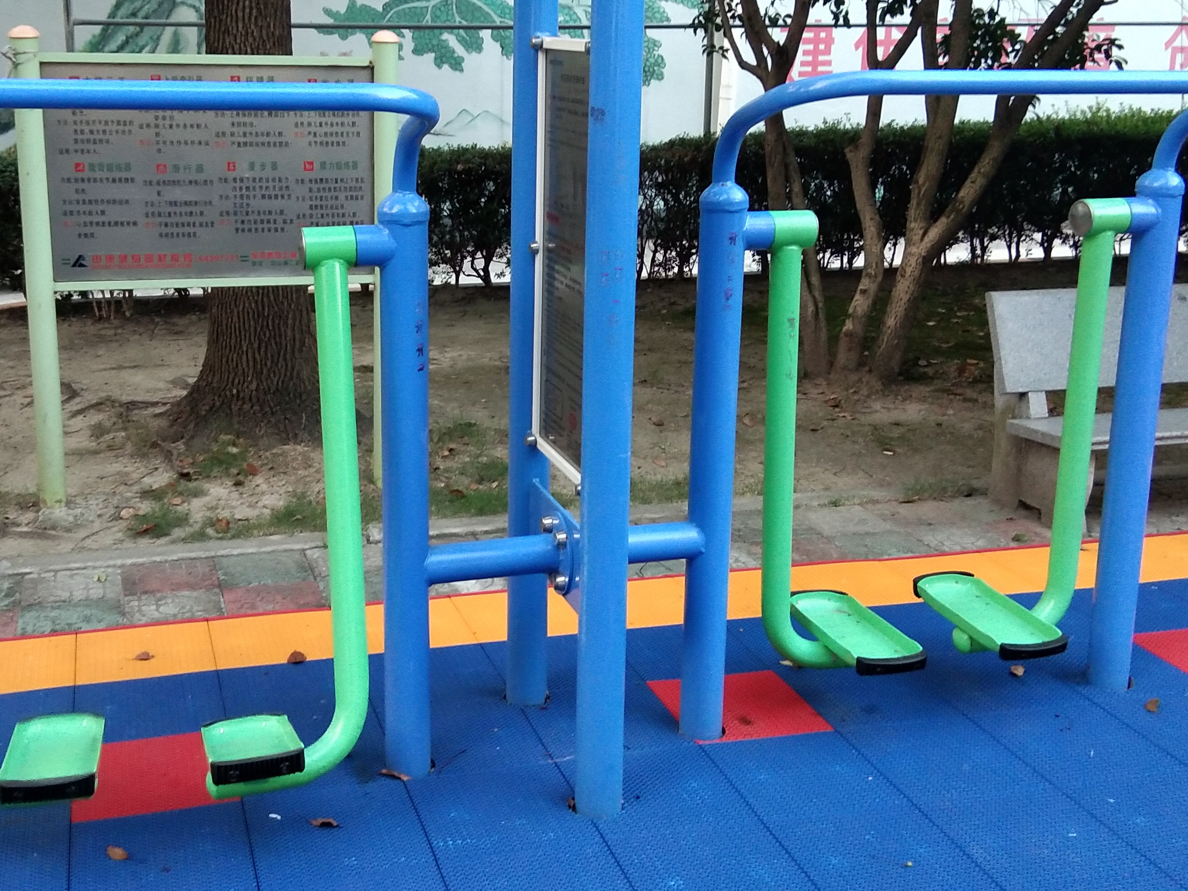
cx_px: 518
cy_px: 374
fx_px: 1682
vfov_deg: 29.6
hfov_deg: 38.8
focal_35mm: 49
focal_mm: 3.69
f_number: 2.2
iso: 400
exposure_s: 1/33.3
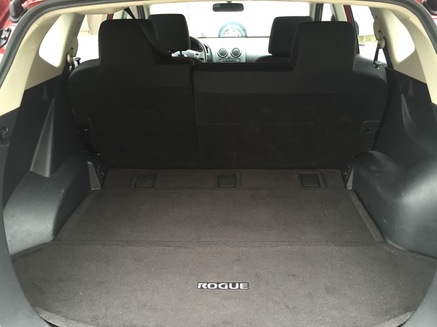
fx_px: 366
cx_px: 218
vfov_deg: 48.2
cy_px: 164
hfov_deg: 61.7
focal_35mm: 29
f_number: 2.2
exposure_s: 1/30
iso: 80
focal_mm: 4.15
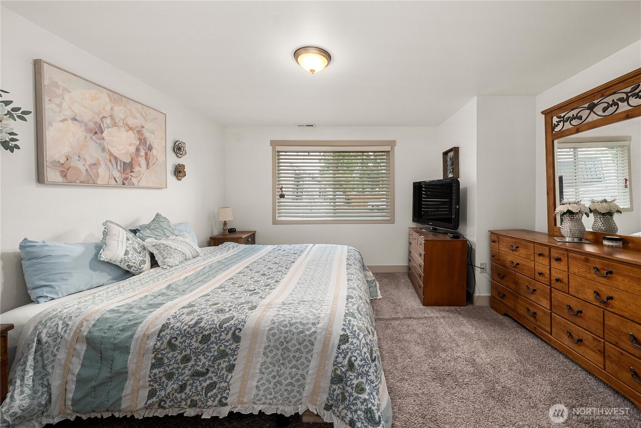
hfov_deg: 112.6
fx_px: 214
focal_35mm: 12
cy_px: 214
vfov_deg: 90.1
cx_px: 320
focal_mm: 12
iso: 1000
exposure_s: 1/20
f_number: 7.1
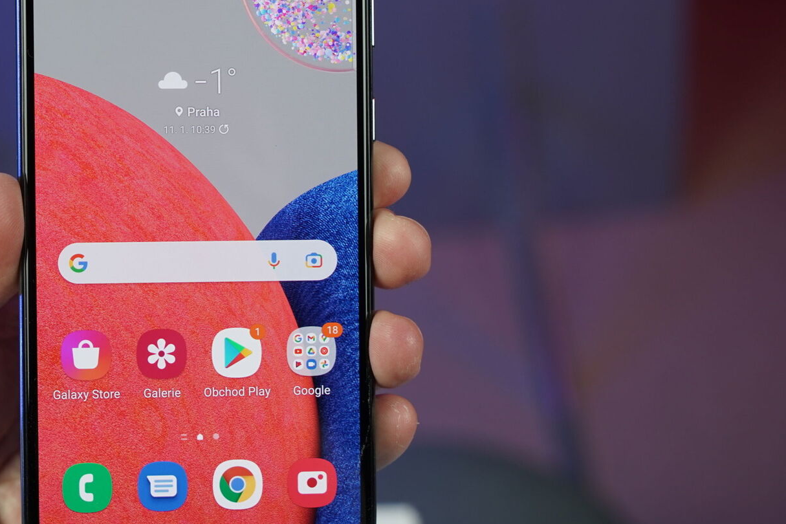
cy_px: 186
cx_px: 189
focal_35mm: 79
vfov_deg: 17.2
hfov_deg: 25.3
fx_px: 1725
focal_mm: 50
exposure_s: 1/125
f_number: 5
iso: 640
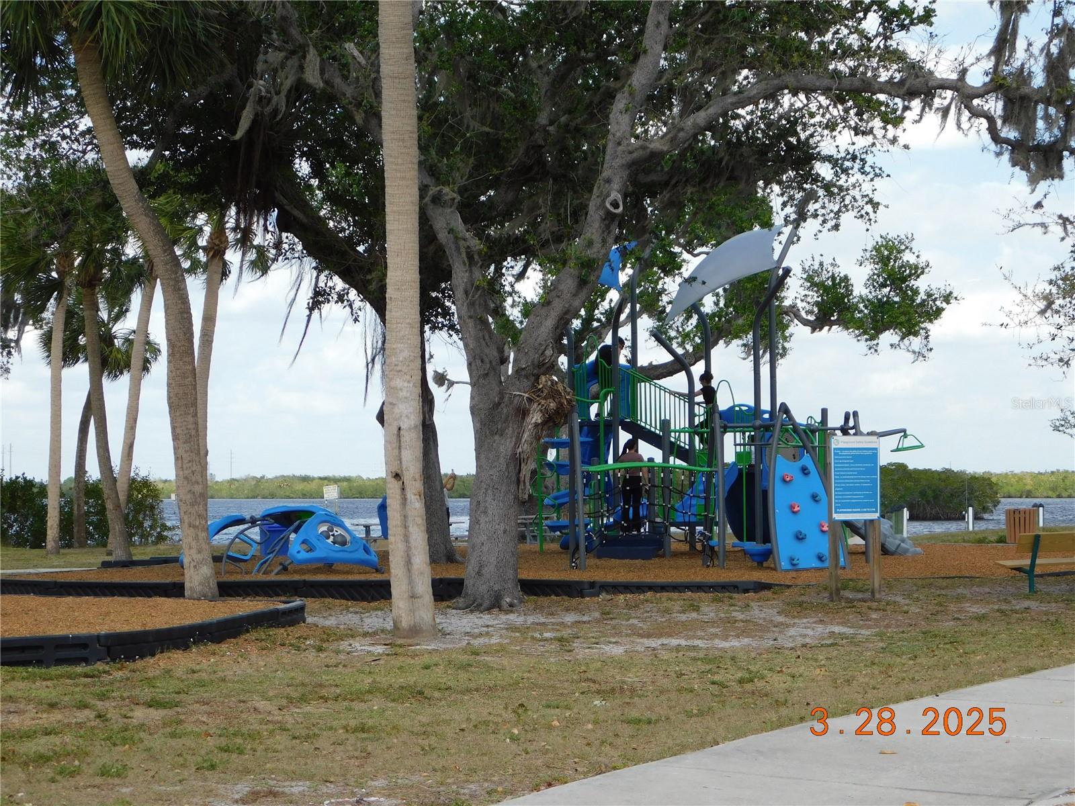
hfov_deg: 29.4
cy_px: 403
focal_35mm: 66
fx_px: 2050
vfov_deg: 22.3
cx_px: 538
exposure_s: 1/640
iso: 125
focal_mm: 11.7
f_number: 4.2
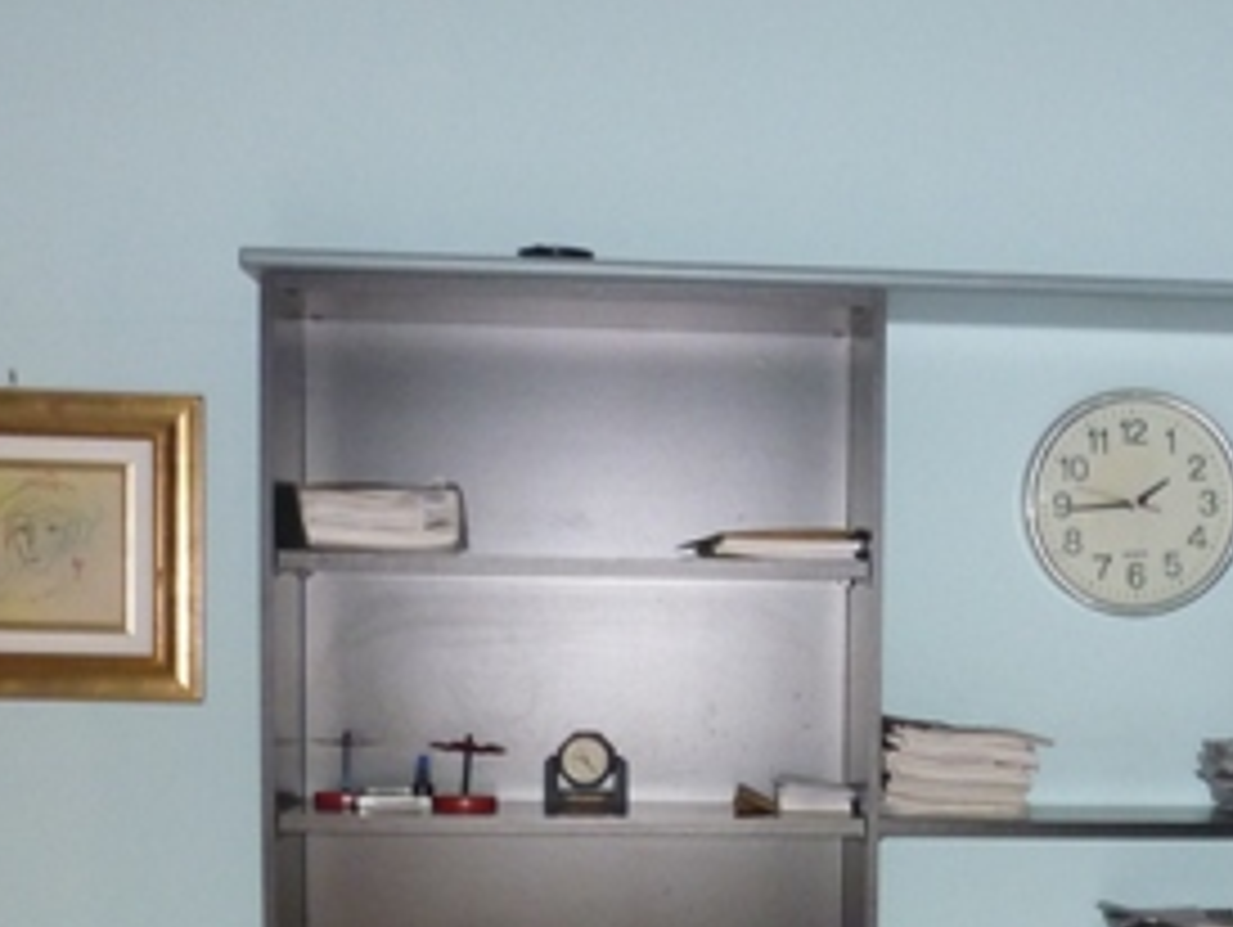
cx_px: 1080
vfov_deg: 18.7
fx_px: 2745
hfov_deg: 24.7
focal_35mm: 77
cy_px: 927
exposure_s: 1/30
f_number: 2.8
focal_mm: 5.5
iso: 250
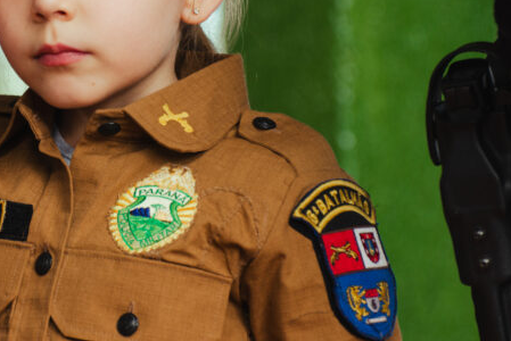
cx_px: 5
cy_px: 75
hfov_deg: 7.4
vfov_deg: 4.9
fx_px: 3948
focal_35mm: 278
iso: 640
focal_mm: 122
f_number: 4.8
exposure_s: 1/80
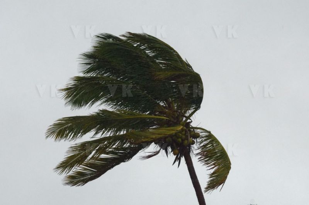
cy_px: 102
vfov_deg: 6.3
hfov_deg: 9.5
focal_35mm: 218
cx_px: 154
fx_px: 1863
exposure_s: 1/1000
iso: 400
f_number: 8
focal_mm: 145
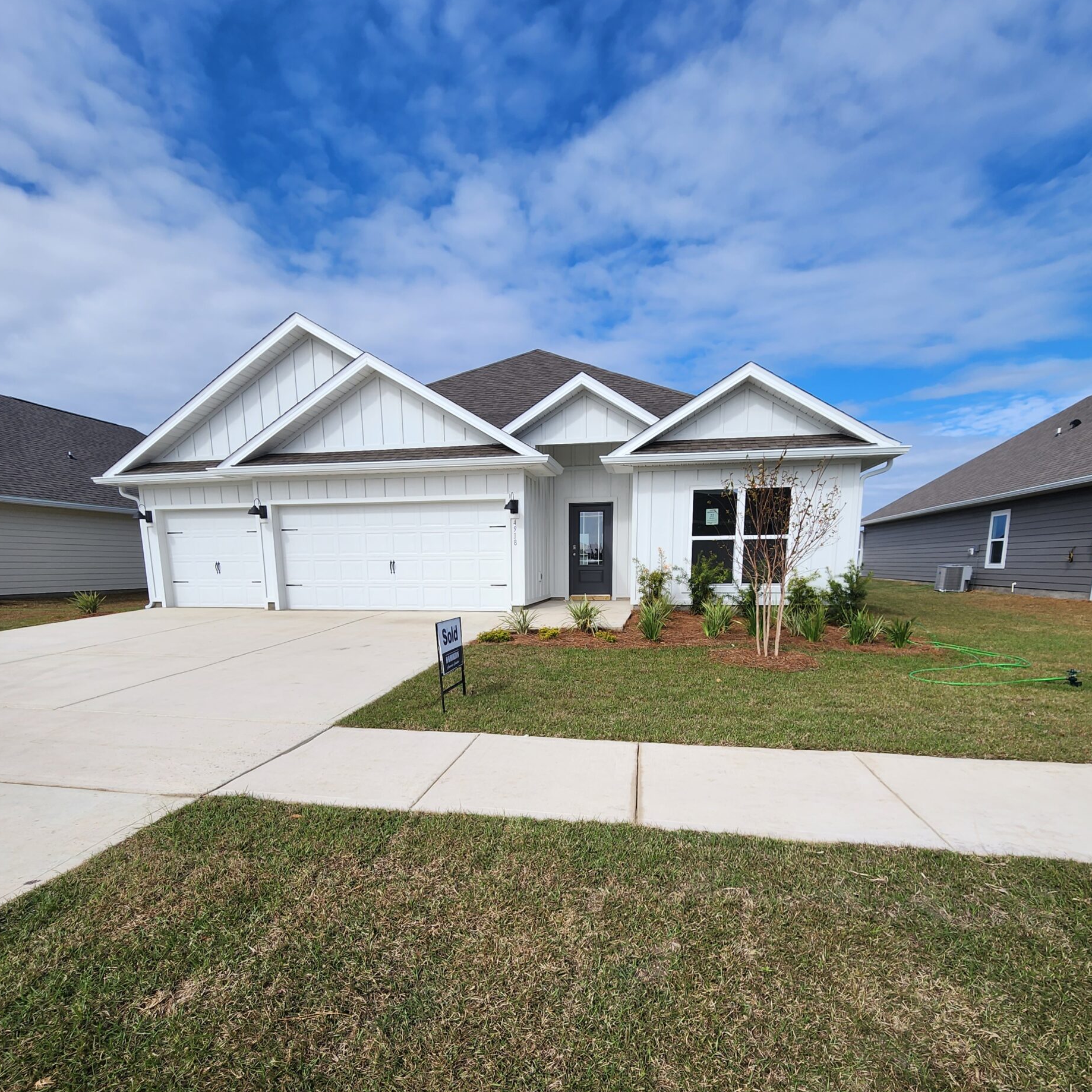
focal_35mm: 16
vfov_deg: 85.8
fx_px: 571
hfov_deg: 87.4
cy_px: 680
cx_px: 545
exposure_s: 1/2333
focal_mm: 2.2
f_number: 2.2
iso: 50
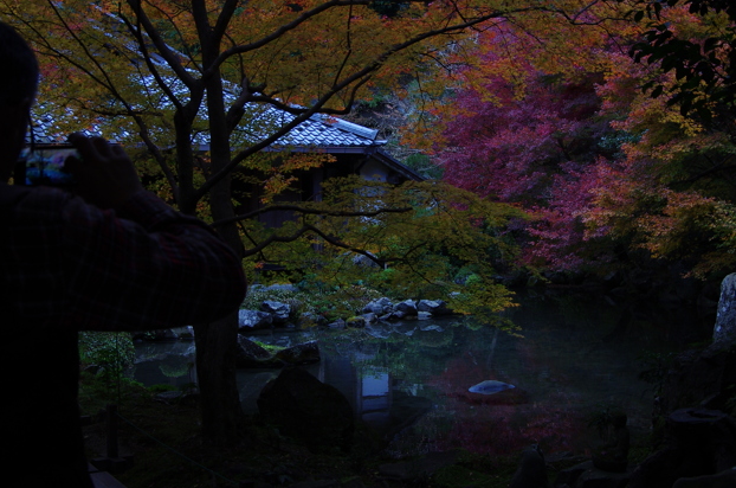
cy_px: 174
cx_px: 346
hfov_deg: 38.9
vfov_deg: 26.3
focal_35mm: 51
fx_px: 1041
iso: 400
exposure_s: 1/200
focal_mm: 21
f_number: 5.6
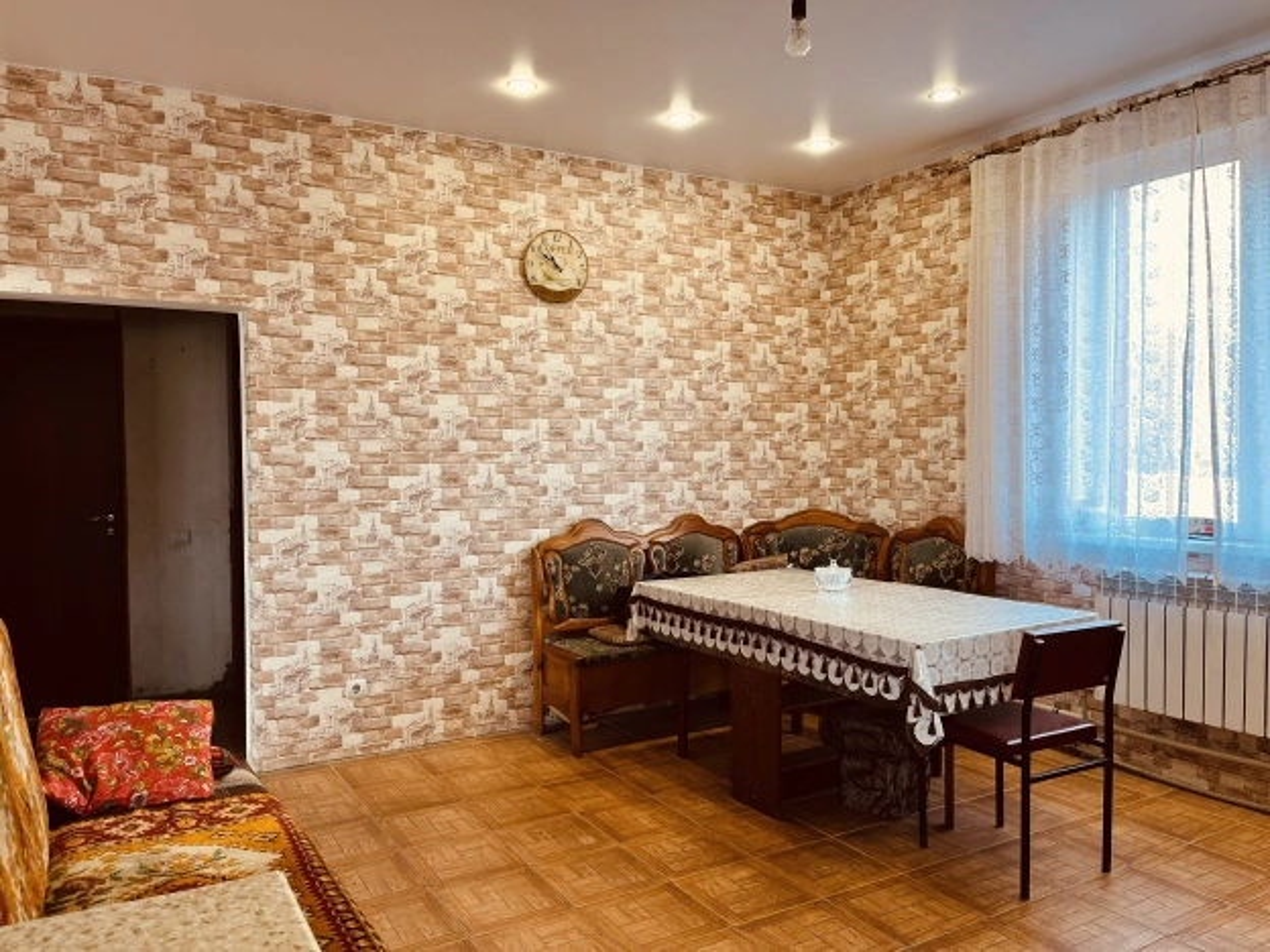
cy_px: 476
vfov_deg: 53.1
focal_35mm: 26
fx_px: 954
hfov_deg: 67.3
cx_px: 635
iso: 100
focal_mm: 5.1
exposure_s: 1/100
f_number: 1.6
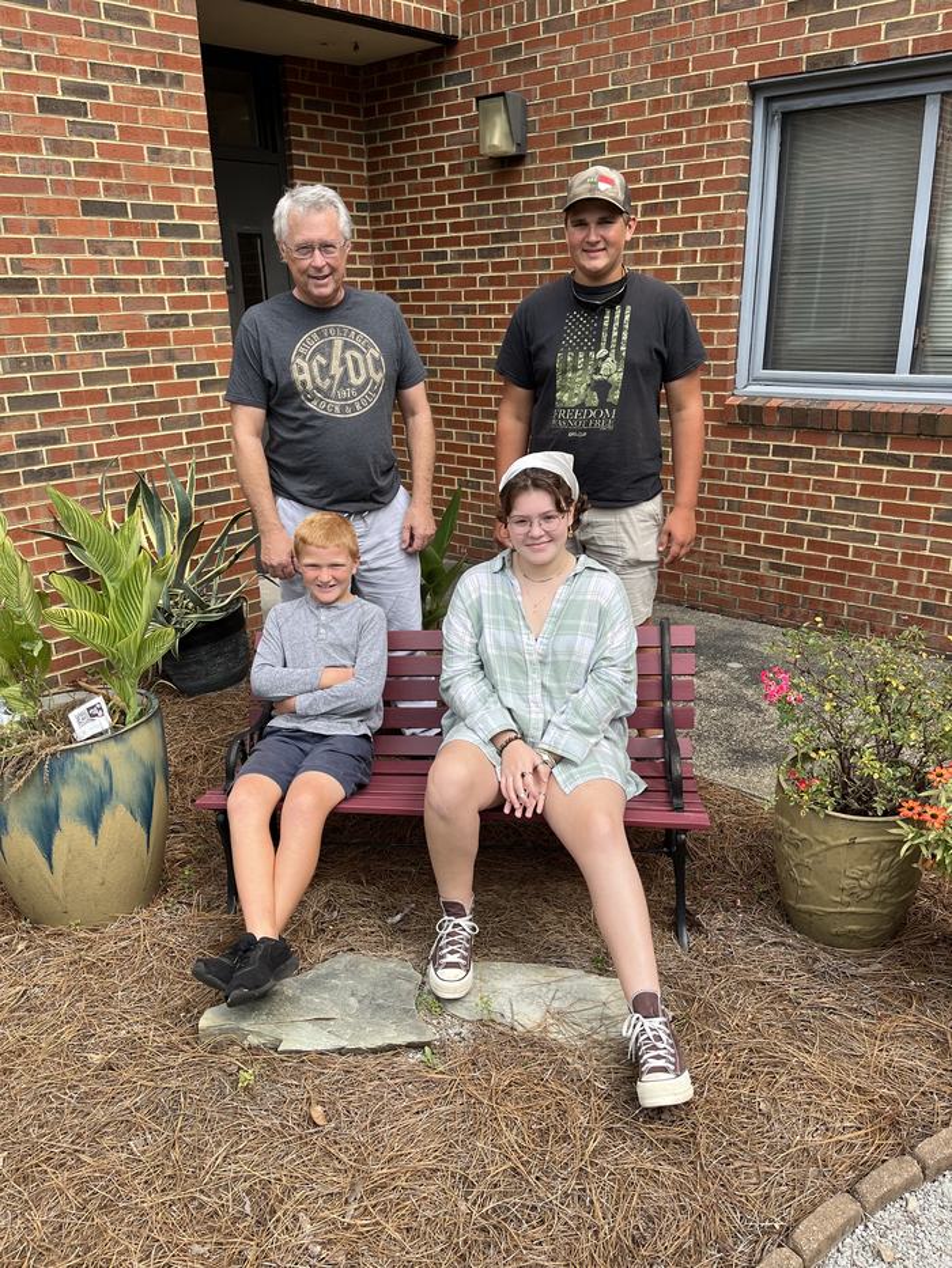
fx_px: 953
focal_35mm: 26
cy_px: 634
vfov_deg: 67.3
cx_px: 476
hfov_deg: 53.1
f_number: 1.6
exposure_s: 1/1163
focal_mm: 5.1
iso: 50
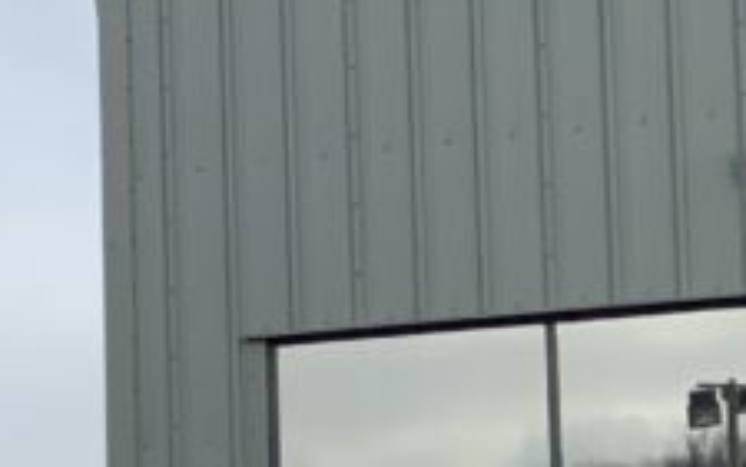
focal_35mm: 140
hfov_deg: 12.8
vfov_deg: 8.9
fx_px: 2848
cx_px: -812
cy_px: 864
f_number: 1.8
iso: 16
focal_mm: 3
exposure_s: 1/519
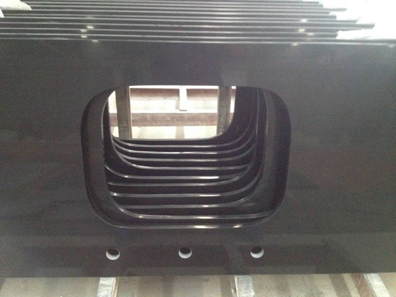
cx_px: 198
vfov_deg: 40.7
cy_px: 148
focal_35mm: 35
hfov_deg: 52.6
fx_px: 400
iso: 640
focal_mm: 4.28
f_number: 2.4
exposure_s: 1/15
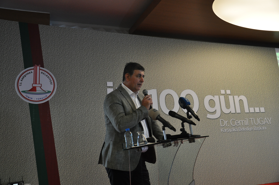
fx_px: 255
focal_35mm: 33
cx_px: 140
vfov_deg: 39.9
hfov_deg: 57.3
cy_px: 92
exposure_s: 1/50
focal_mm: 22
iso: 800
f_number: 3.8
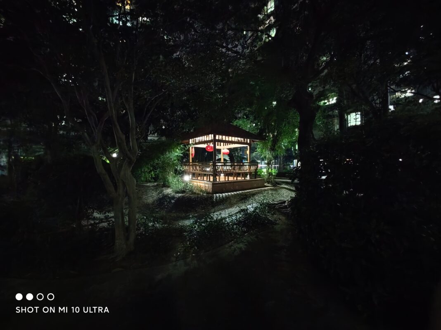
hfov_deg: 106.2
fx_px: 165
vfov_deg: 89.8
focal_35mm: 13
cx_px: 220
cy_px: 165
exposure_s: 1/5
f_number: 2.2
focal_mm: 1.95
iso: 800
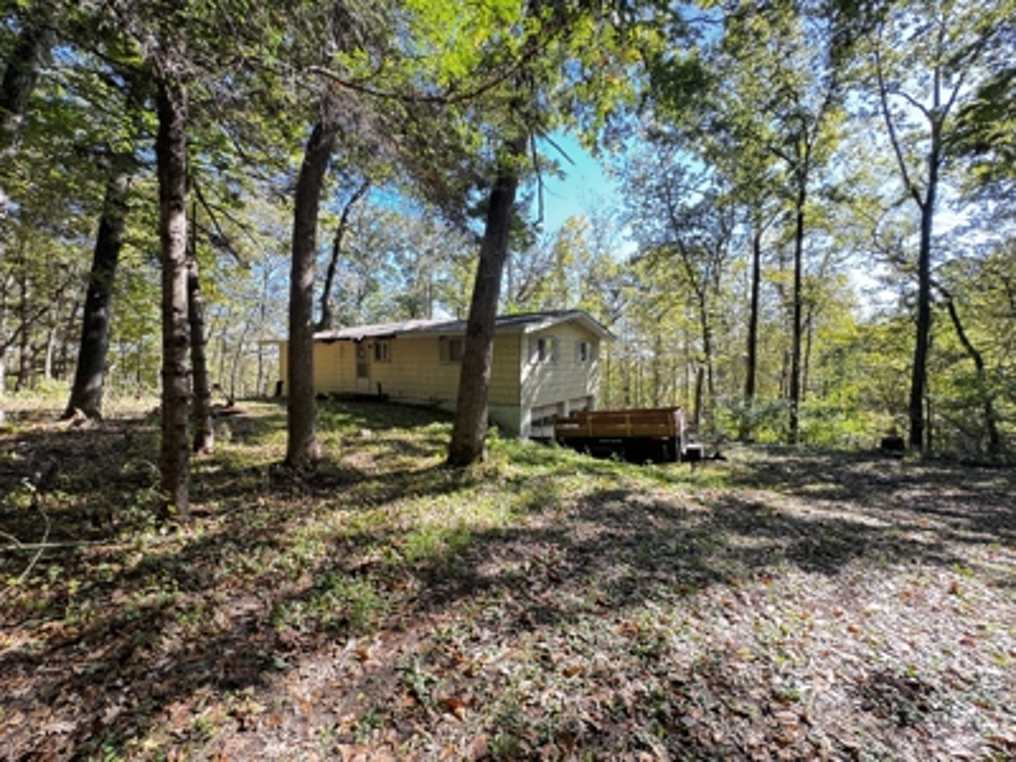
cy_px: 381
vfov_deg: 85.7
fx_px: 411
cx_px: 508
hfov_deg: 102.1
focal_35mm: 14
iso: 100
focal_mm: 2.22
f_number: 2.2
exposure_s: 1/99
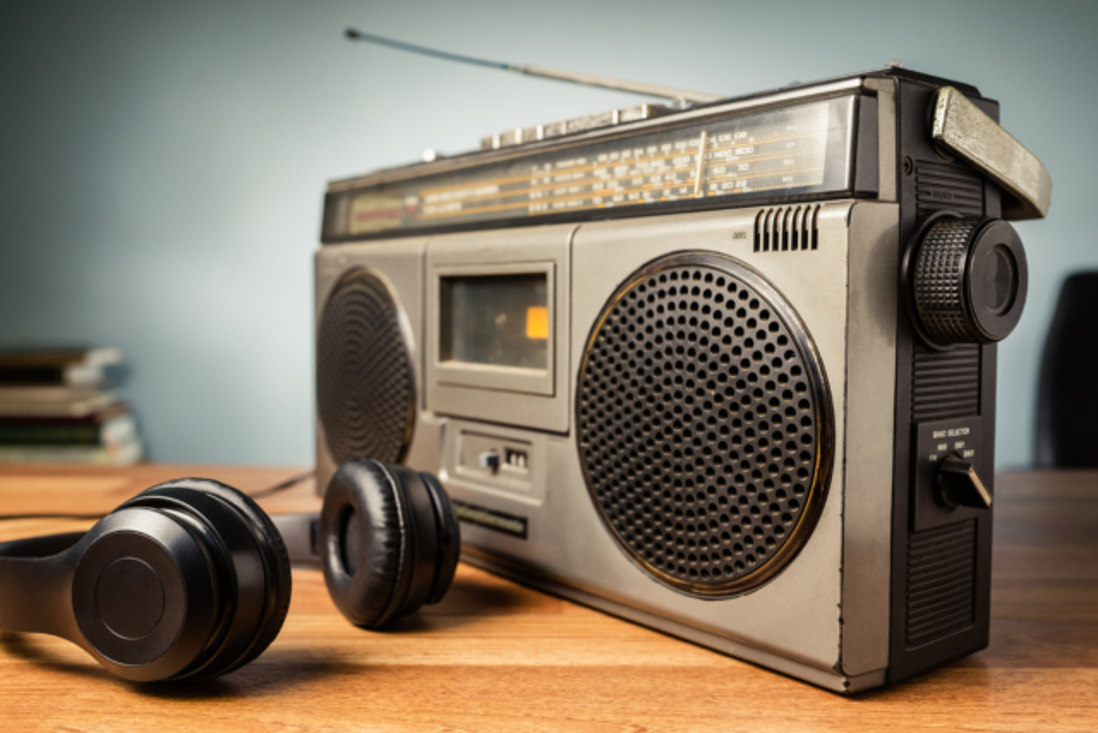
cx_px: 549
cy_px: 366
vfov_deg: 37.9
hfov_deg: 54.4
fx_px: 1068
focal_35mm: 35
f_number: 5.6
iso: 200
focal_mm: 35
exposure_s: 1/200
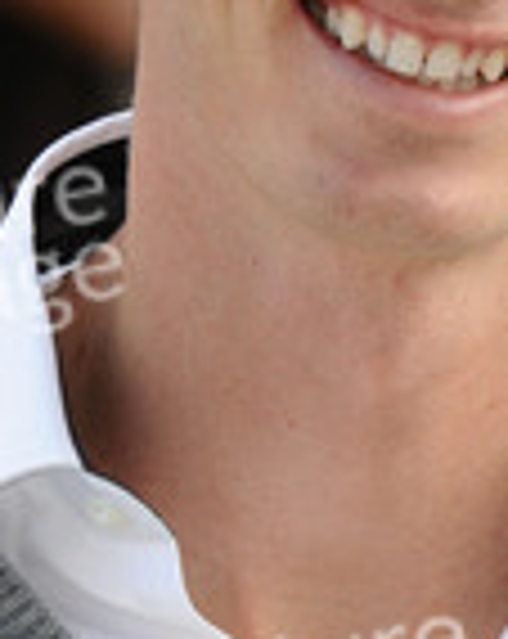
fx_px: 14989
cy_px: 50
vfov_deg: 2.4
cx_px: 384
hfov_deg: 1.9
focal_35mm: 795
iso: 320
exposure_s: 1/250
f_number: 7.1
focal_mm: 200
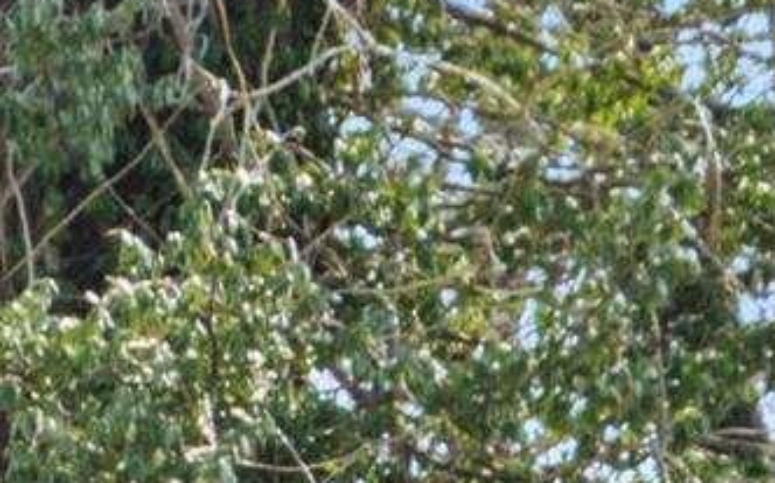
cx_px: -1863
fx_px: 5509
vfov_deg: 4.8
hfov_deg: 6.9
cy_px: 1423
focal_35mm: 261
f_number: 8
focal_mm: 22.9
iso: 400
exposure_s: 1/125
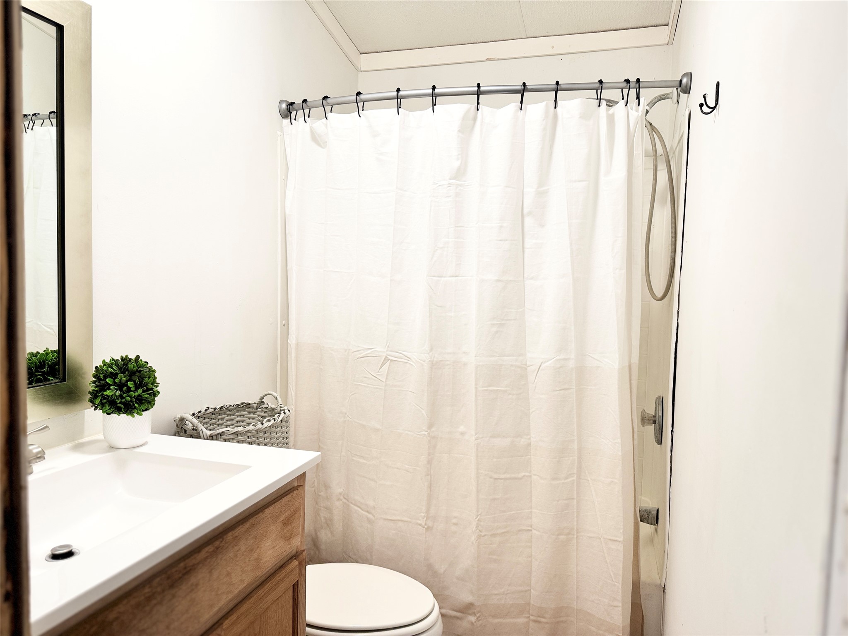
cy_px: 318
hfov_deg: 71.6
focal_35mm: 24
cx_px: 424
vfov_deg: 56.8
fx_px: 588
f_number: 1.78
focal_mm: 6.76
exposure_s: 1/120
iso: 125
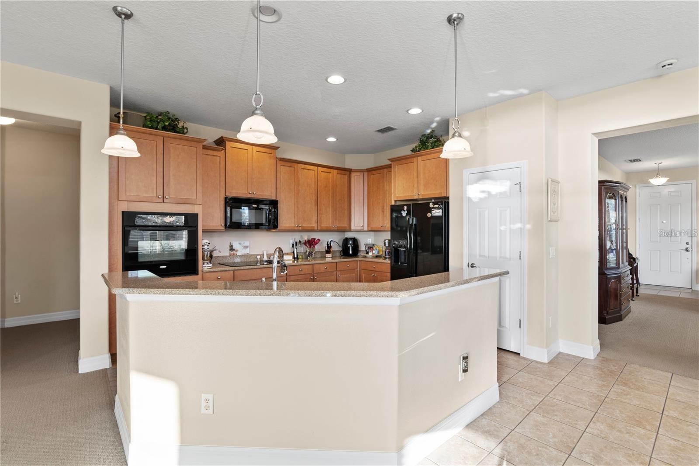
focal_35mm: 16
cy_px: 233
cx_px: 350
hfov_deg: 96.7
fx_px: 311
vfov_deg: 73.8
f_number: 11
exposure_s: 1/2
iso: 100
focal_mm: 16
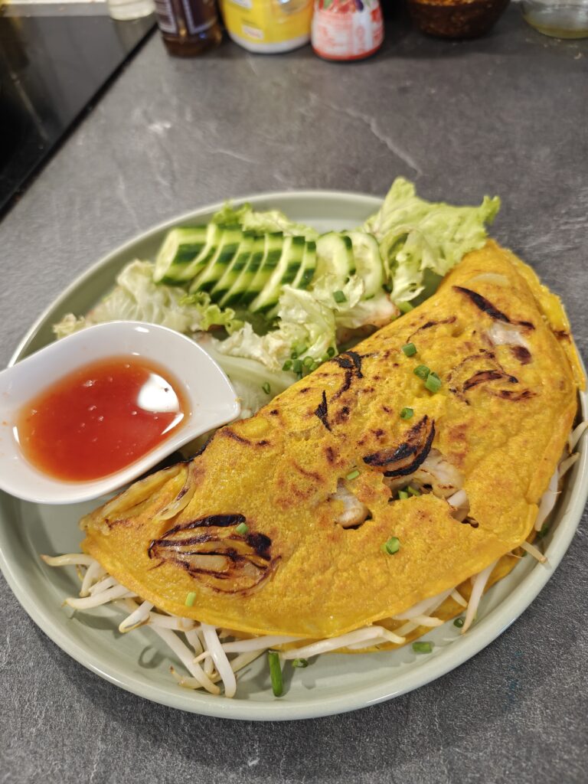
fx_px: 521
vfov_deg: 73.9
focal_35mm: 23
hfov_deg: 58.9
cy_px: 392
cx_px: 294
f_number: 1.6
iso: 1250
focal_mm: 6.06
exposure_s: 1/100
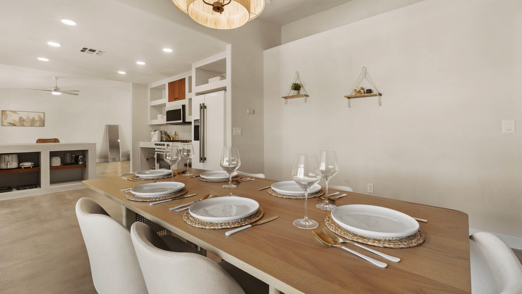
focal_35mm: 17
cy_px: 139
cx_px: 261
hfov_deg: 95.9
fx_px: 235
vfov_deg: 63.9
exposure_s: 1/10
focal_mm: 16
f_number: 11
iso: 400
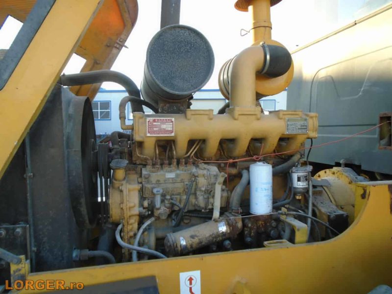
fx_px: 294
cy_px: 147
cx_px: 196
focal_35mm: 26
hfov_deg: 67.3
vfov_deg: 53.1
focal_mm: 4.6
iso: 100
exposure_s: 1/80
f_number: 3.2
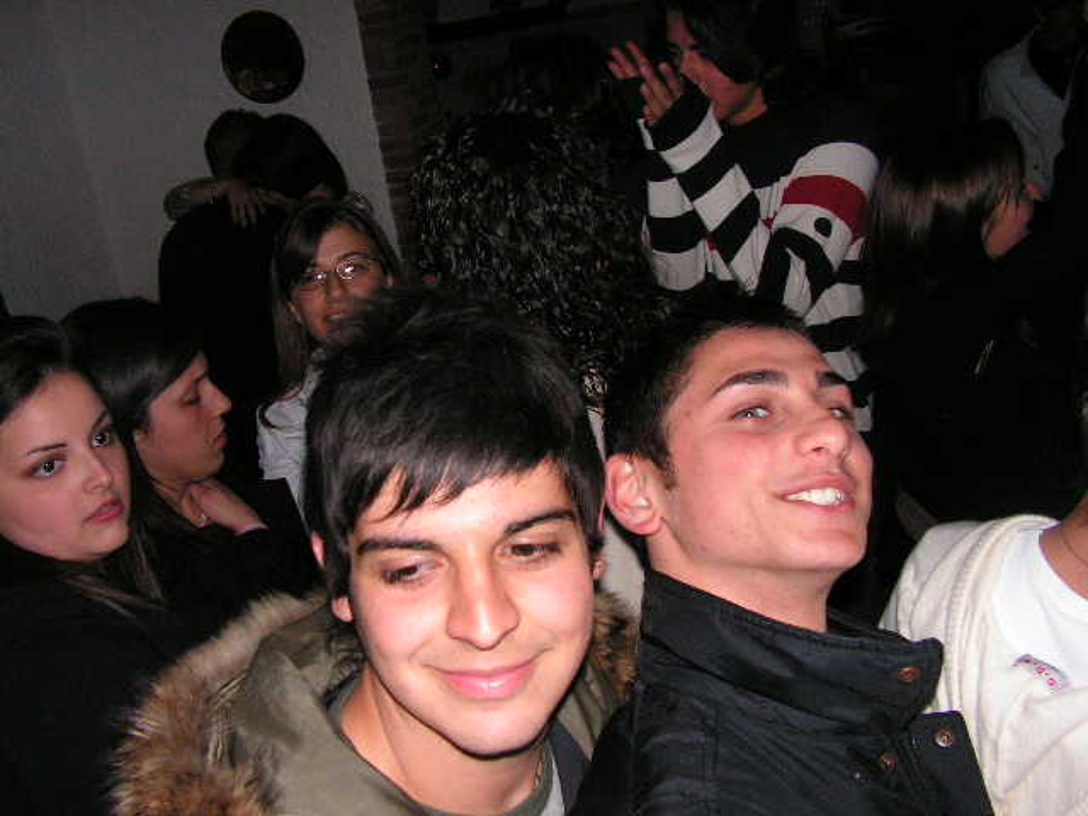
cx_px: 544
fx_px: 1131
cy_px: 408
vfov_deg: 39.7
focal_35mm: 36
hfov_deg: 51.4
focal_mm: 6
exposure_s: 1/40
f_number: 3.2
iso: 200
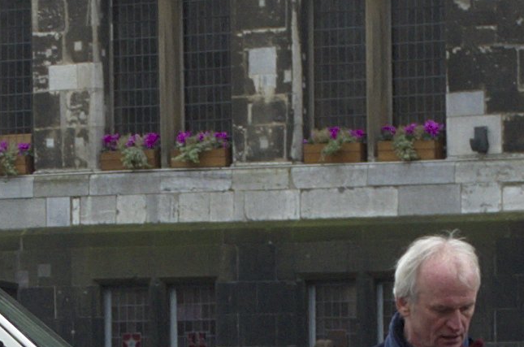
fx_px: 5182
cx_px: -105
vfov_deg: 3.8
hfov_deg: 5.8
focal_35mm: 357
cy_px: 656
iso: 200
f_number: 6.3
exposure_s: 1/160
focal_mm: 31
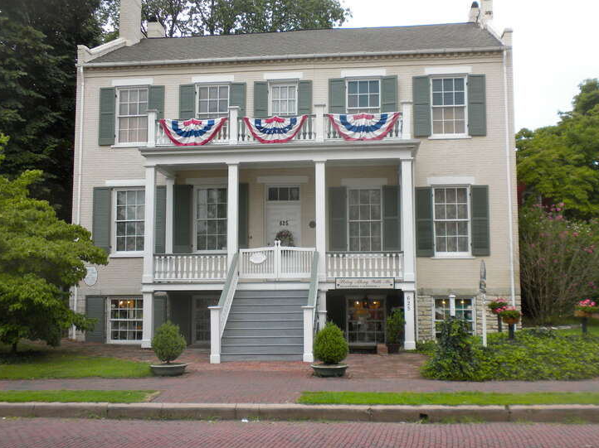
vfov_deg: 35.1
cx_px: 274
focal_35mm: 41
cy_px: 201
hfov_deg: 45.7
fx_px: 709
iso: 64
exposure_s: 1/343
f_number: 3.5
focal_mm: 6.6
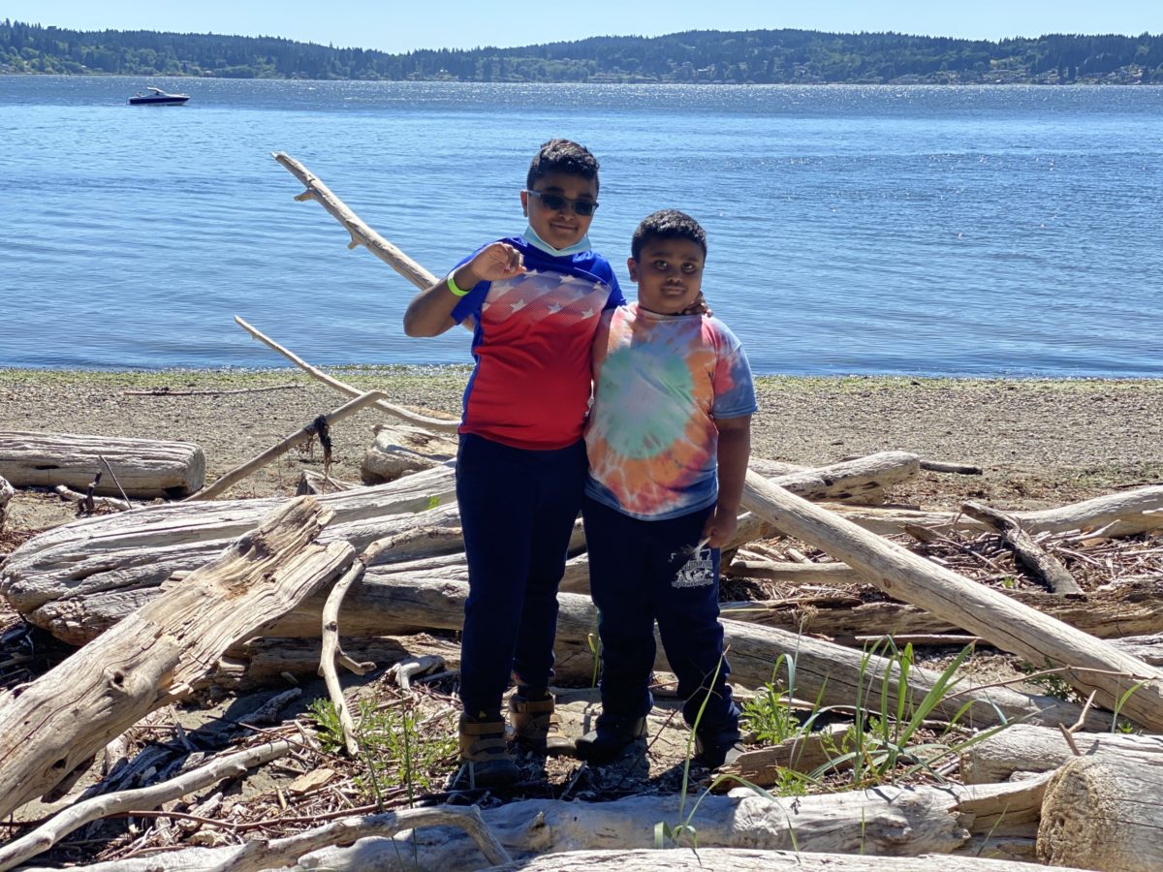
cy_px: 436
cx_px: 582
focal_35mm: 52
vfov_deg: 28.0
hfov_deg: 36.8
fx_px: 1747
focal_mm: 6
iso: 20
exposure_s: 1/1497
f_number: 2
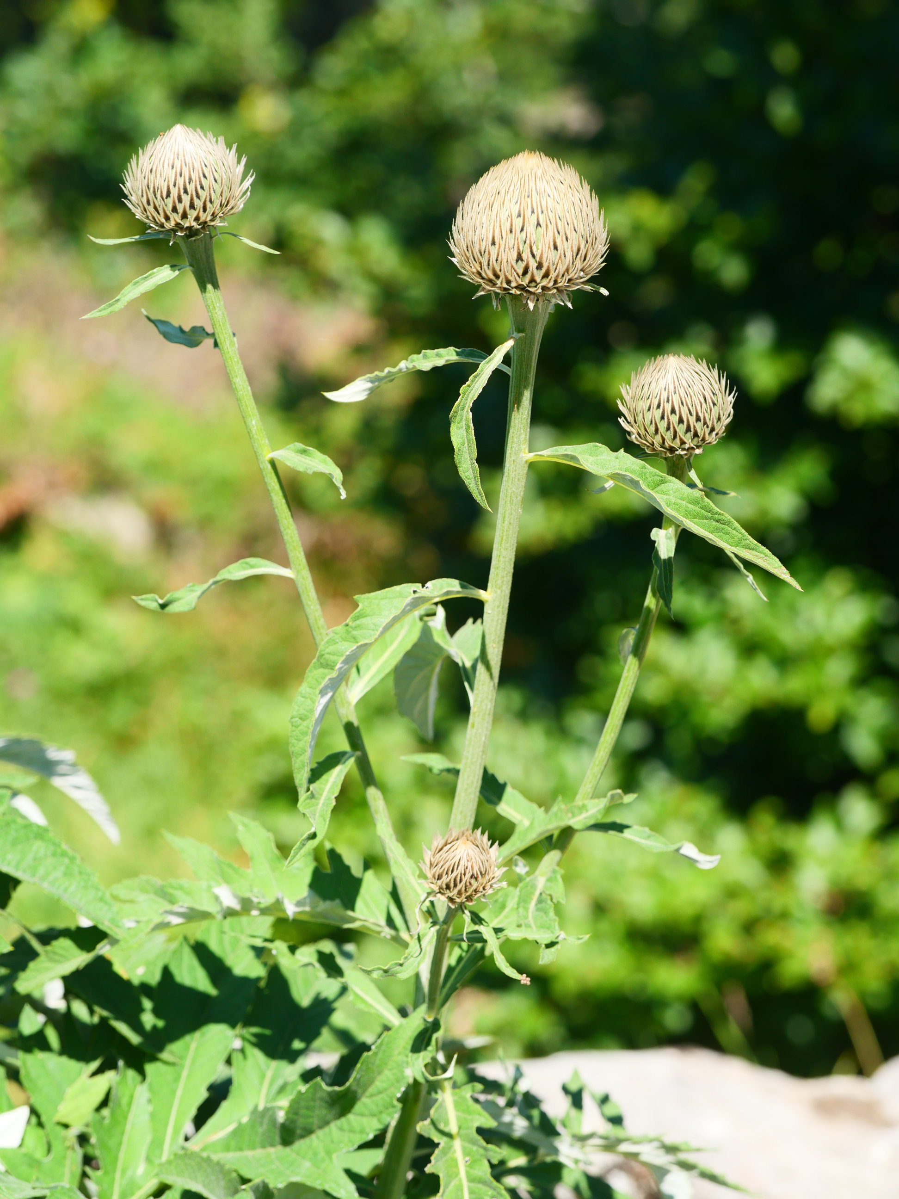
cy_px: 600
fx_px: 4155
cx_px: 450
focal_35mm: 120
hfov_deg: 12.3
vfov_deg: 16.4
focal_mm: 60
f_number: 4.5
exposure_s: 1/640
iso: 200
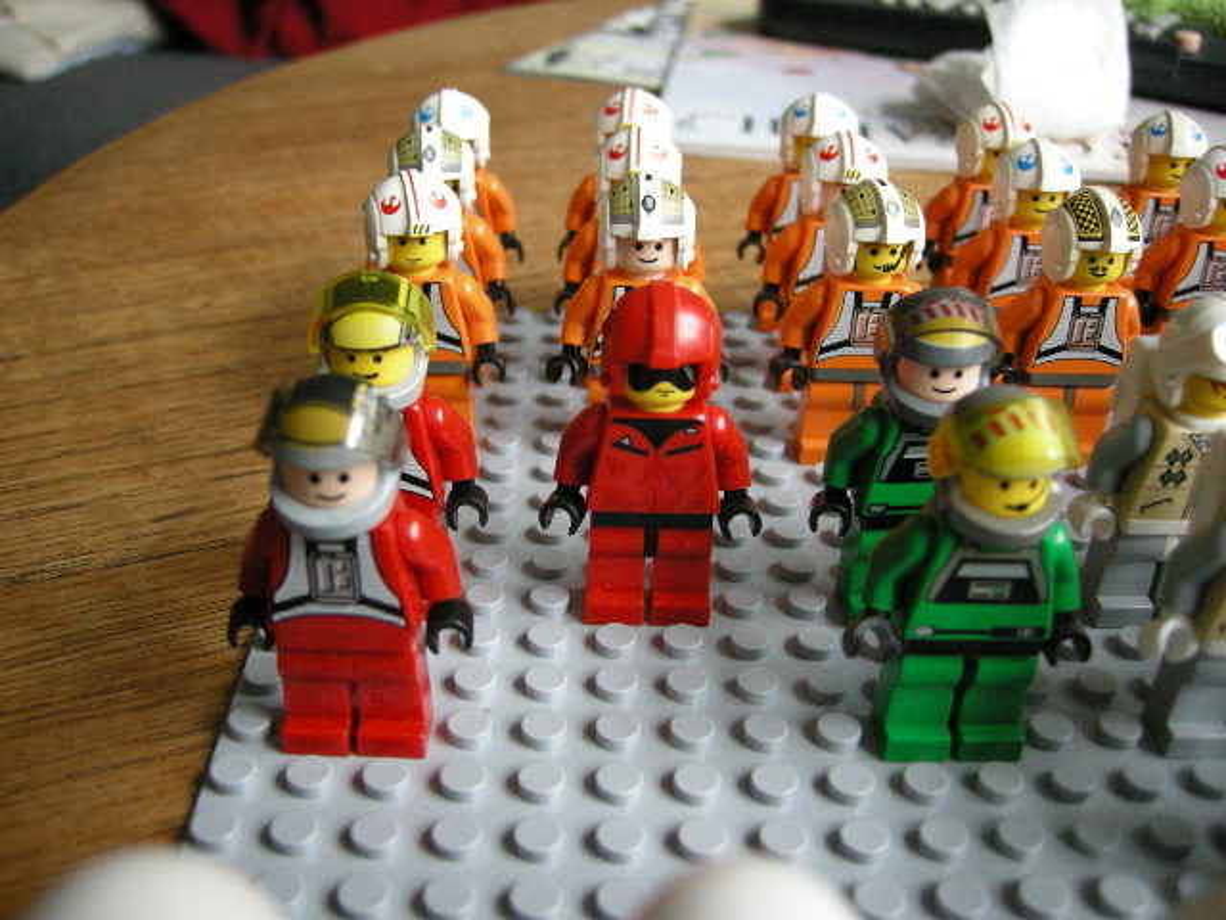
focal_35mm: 36
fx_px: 1275
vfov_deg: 39.7
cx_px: 613
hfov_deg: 51.4
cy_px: 460
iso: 258
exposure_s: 1/57.7
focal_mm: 7.5
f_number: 2.7
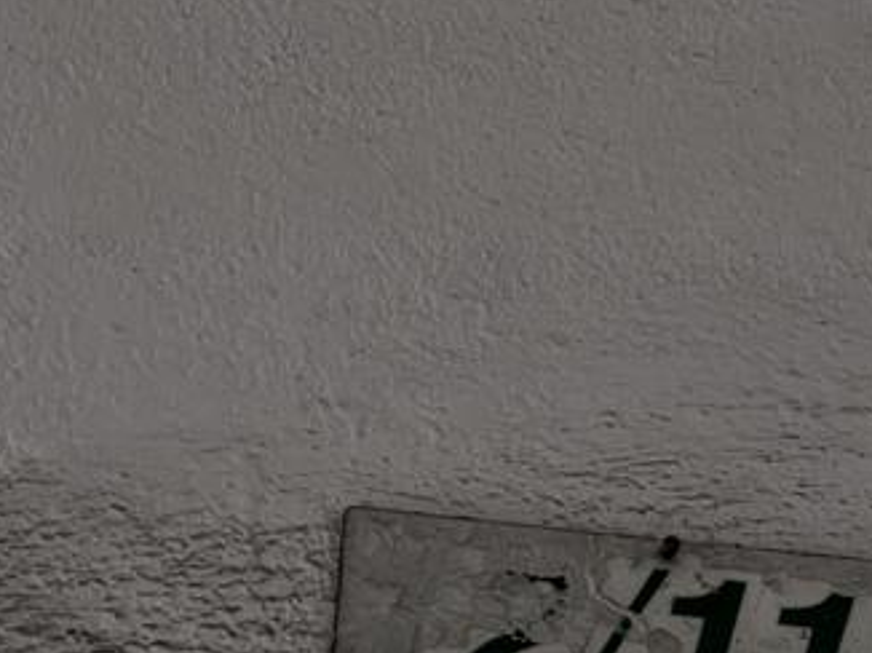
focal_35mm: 156
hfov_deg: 12.6
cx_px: 655
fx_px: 3927
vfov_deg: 9.5
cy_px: 470
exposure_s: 1/60
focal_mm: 9
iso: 320
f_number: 2.8
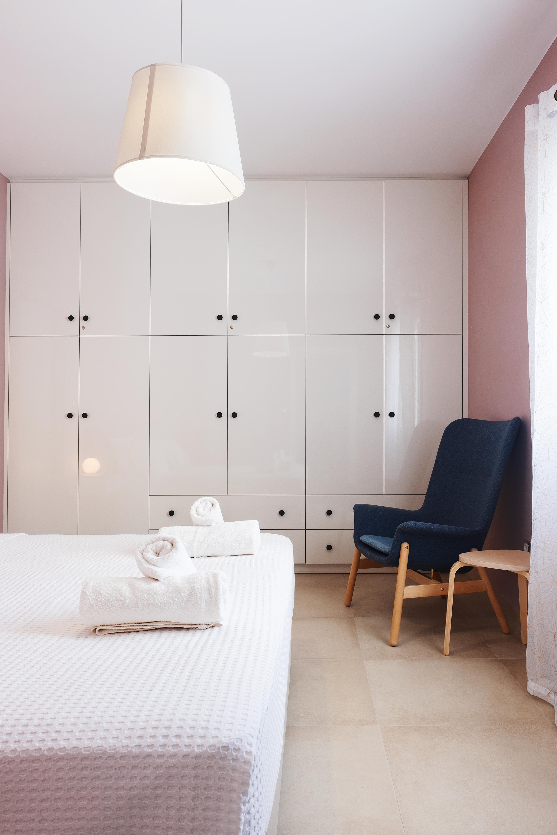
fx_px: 557
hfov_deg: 53.1
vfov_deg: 73.7
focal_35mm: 24
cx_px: 278
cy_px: 418
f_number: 7.1
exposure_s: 1/15
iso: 400
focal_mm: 16
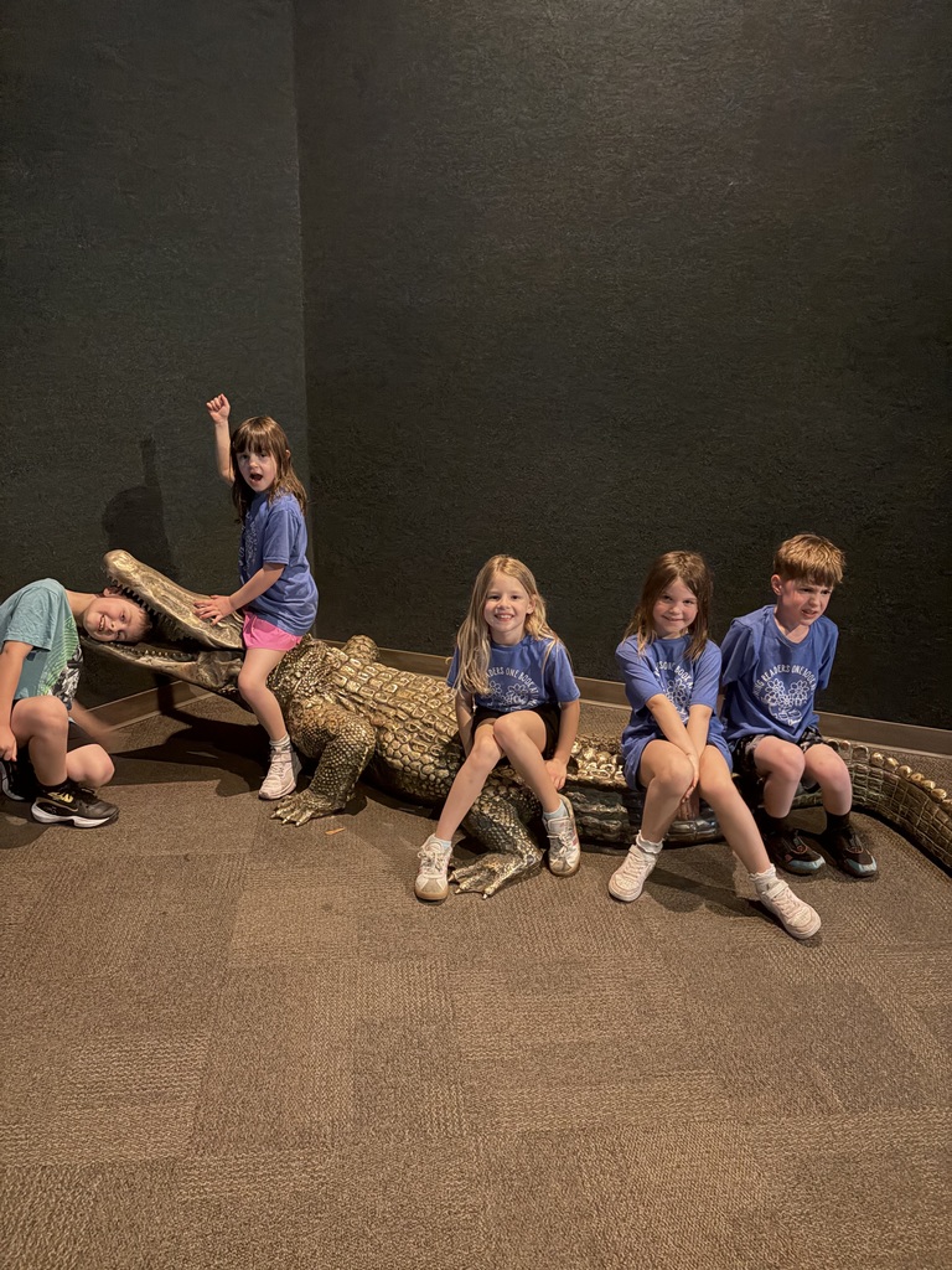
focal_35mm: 26
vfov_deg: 67.3
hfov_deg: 53.1
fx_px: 953
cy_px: 635
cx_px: 476
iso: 1000
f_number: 1.6
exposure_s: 1/20
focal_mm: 5.96
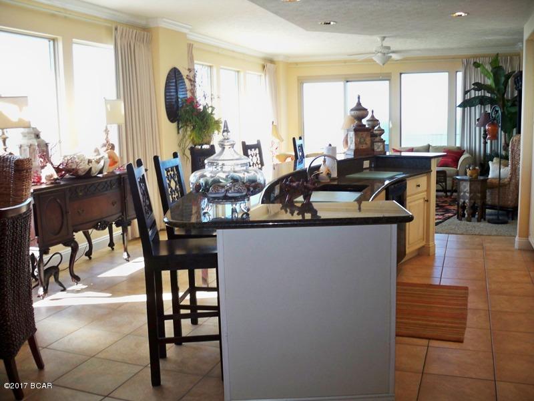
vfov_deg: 40.7
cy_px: 200
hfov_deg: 52.6
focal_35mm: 35
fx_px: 540
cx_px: 267
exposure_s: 1/60
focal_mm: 6.3
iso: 200
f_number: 3.1
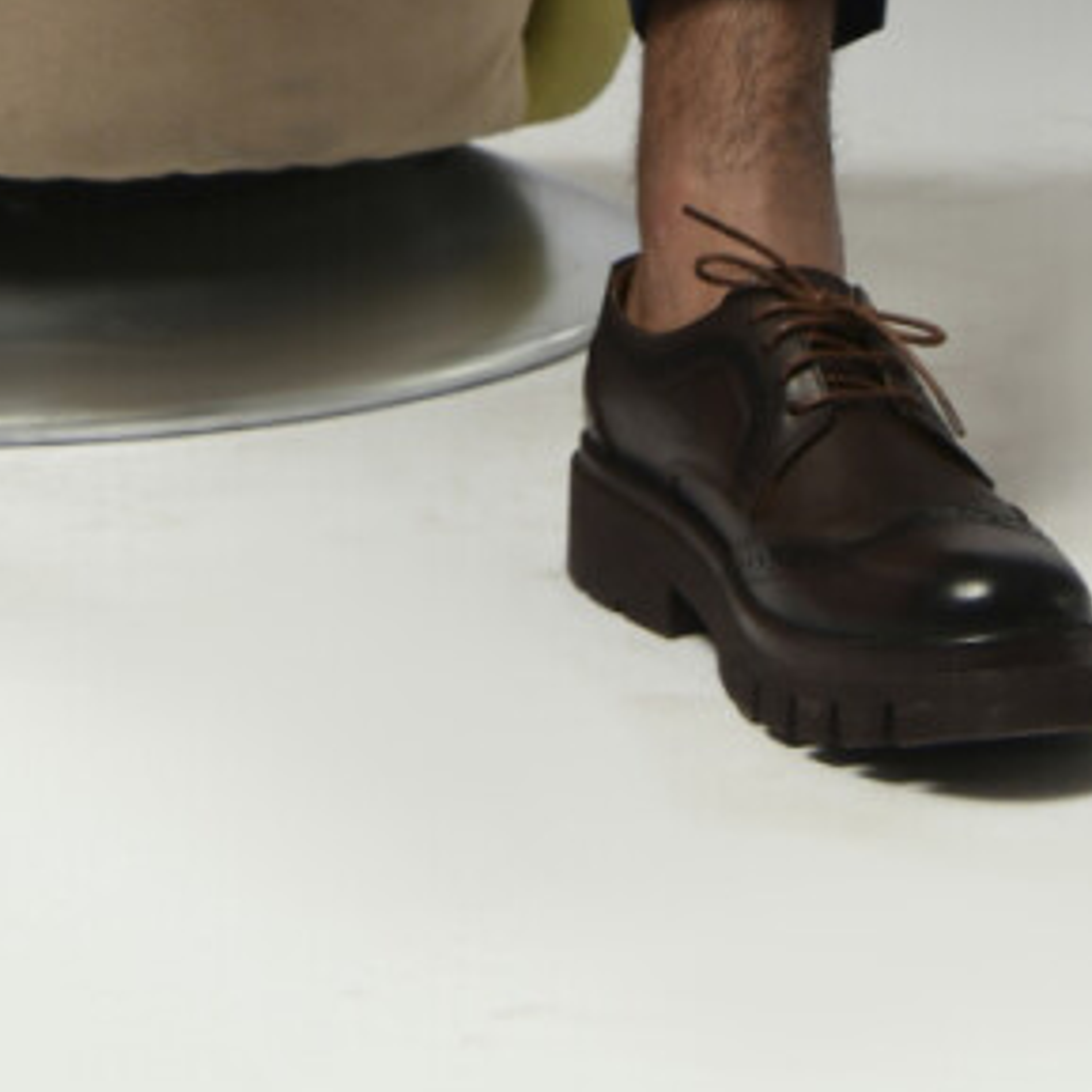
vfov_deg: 11.9
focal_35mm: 134
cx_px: 30
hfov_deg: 12.9
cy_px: -975
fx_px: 4783
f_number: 5.6
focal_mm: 38
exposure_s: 1/125
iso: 400
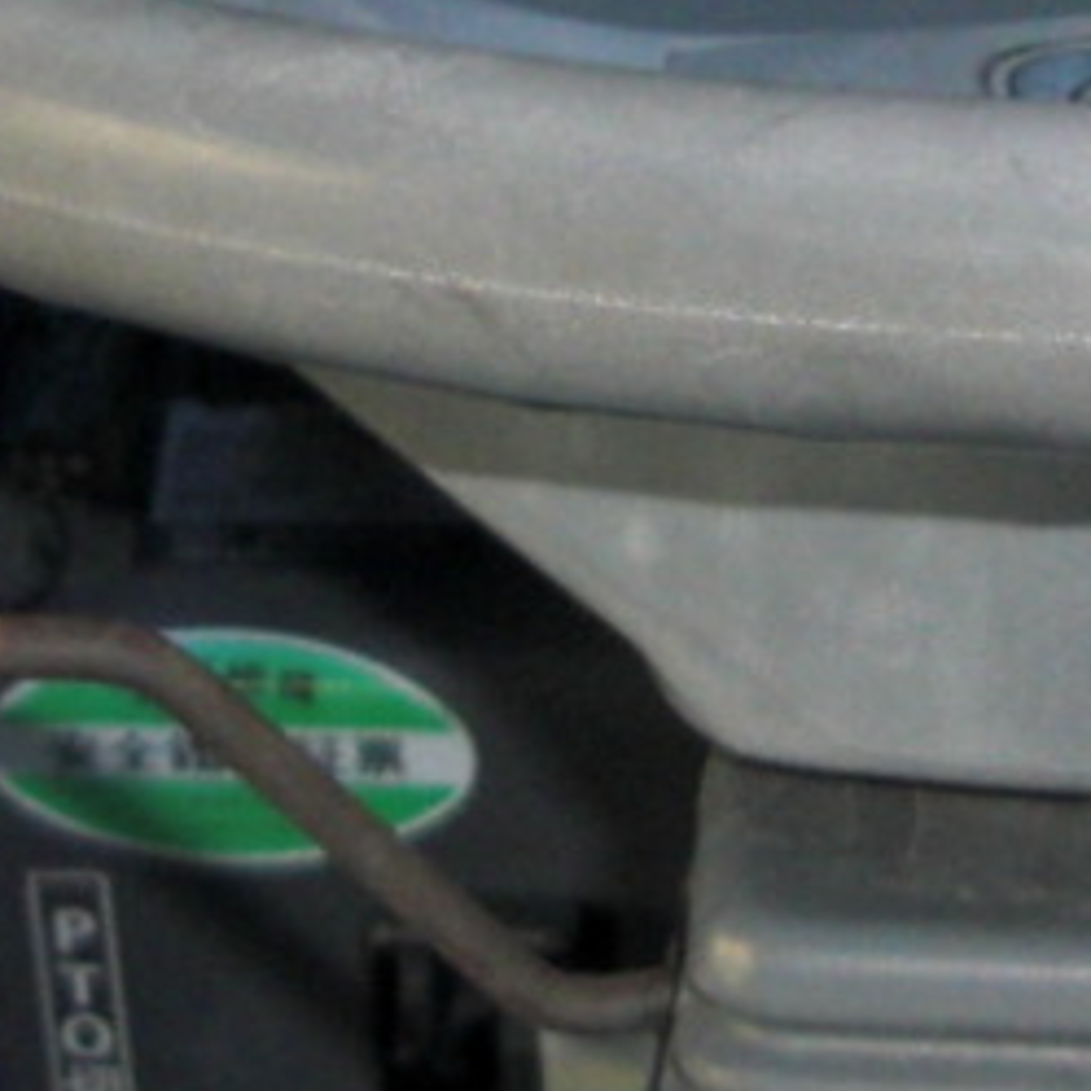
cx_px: 1056
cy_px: 464
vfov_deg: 11.0
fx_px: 5670
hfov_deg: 10.9
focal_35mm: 159
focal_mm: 4.9
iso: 200
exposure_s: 1/30
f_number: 2.6
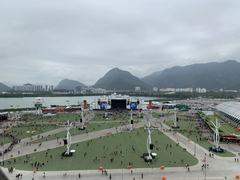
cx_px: 120
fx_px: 180
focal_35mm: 26
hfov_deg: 67.3
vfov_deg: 53.1
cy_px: 90
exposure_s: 1/1812
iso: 25
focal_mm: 4.25
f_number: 1.8
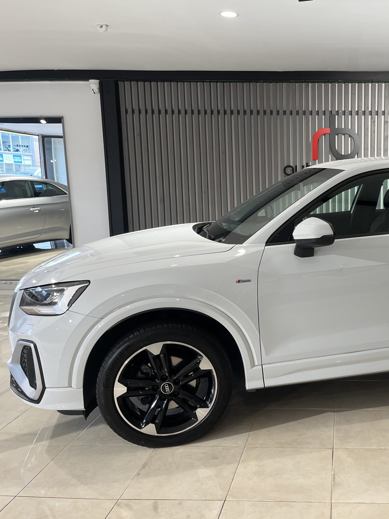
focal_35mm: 35
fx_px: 525
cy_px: 260
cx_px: 334
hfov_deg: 38.5
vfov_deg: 52.6
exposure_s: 1/100
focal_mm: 5.1
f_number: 1.6
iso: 80
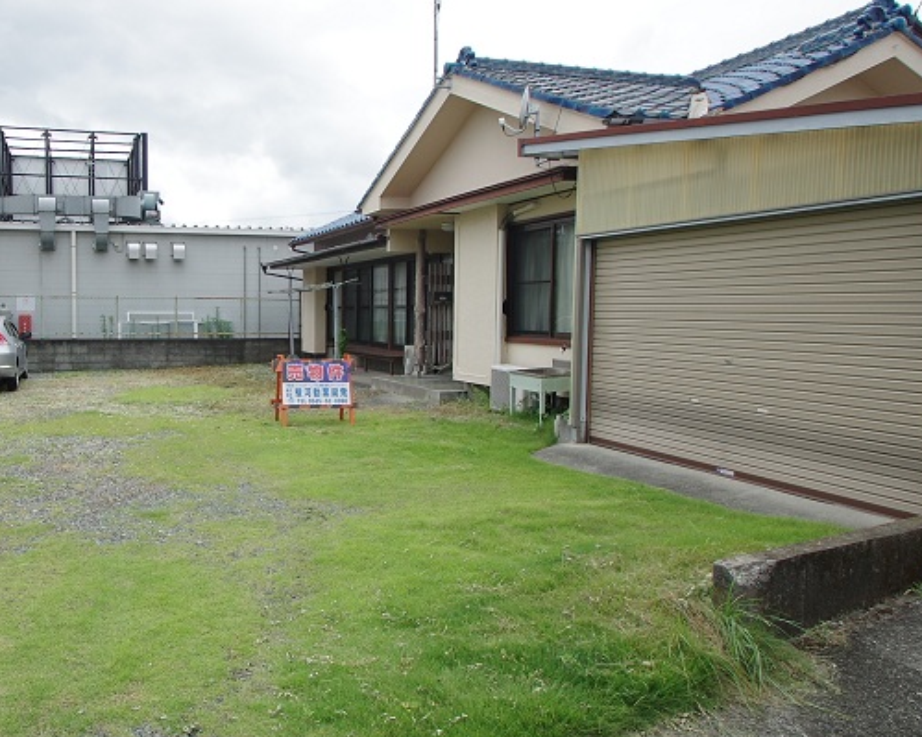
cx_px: 257
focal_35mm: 26
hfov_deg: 63.1
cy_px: 357
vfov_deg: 54.9
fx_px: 709
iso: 200
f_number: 8
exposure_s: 1/400
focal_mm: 10
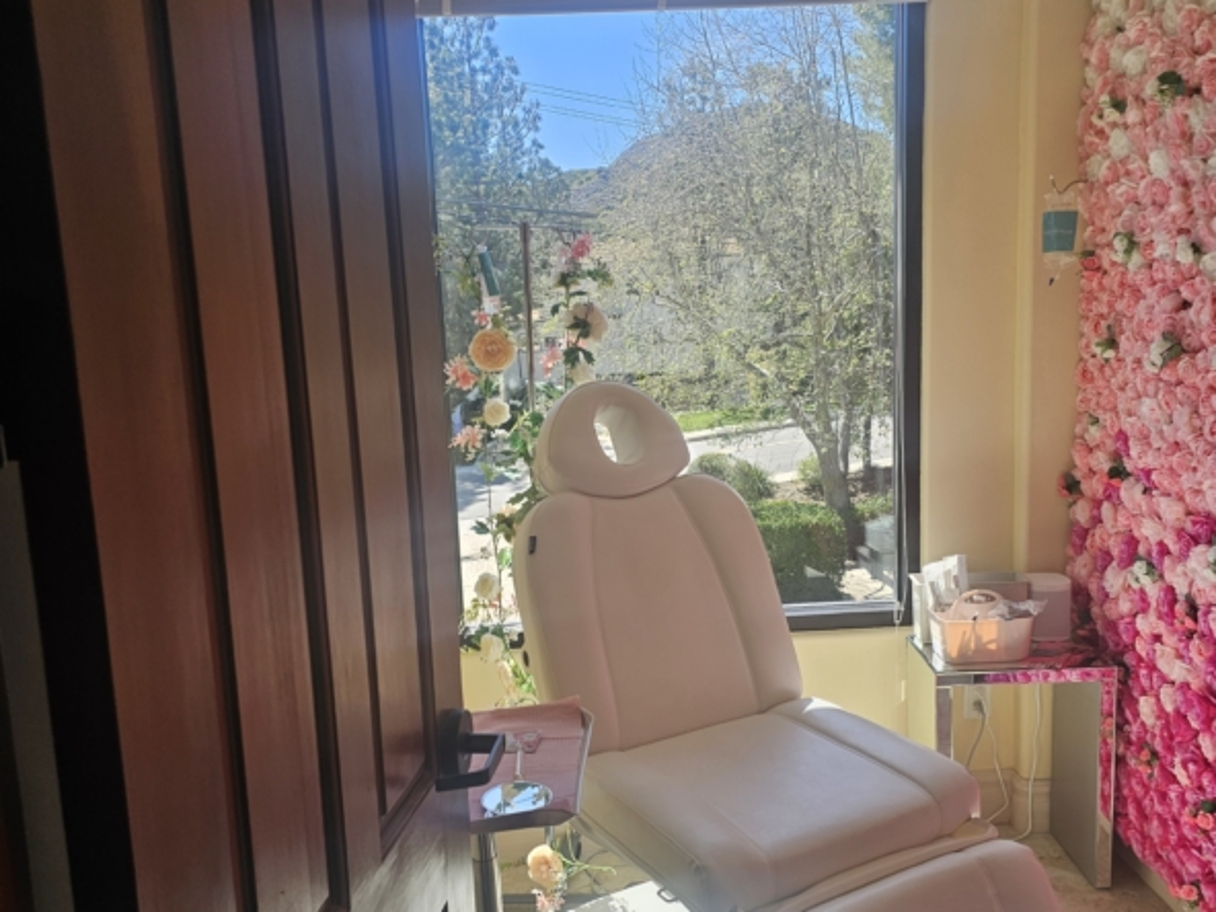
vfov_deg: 58.9
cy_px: 456
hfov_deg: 73.9
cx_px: 608
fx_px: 808
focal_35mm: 23
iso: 25
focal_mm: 6.3
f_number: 1.7
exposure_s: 1/180
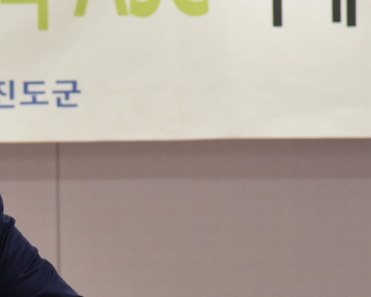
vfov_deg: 3.4
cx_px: -134
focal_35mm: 451
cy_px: 295
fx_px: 4952
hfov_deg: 4.3
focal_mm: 120
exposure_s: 1/100
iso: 800
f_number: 4
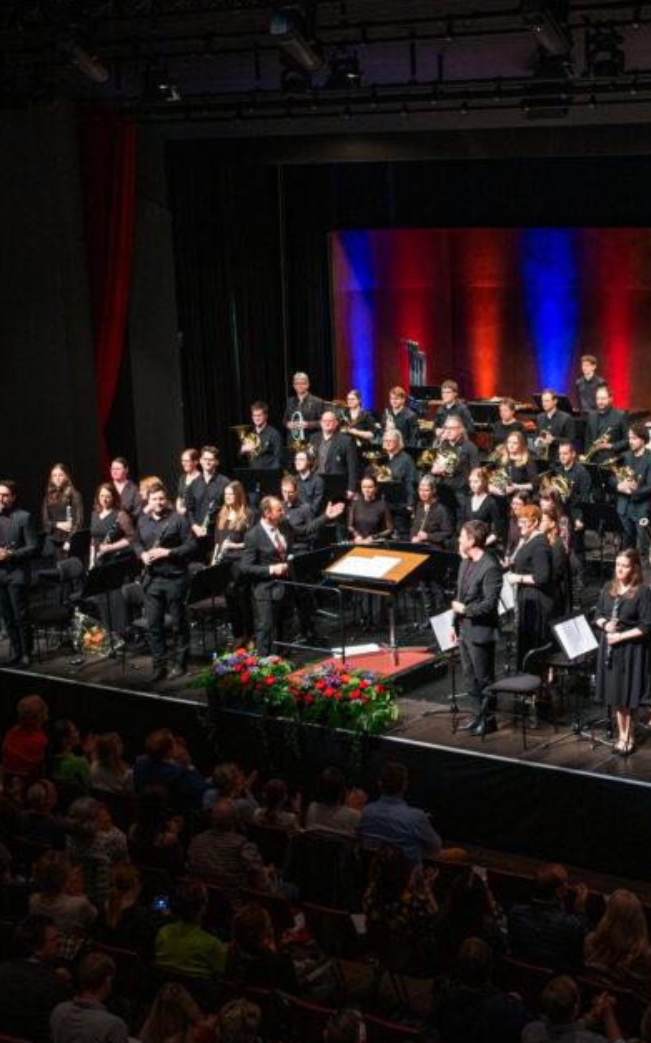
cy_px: 524
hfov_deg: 23.1
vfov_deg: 36.9
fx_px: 1562
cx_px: 556
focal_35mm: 55
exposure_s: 1/60
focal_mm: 22.3
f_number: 4
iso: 1600
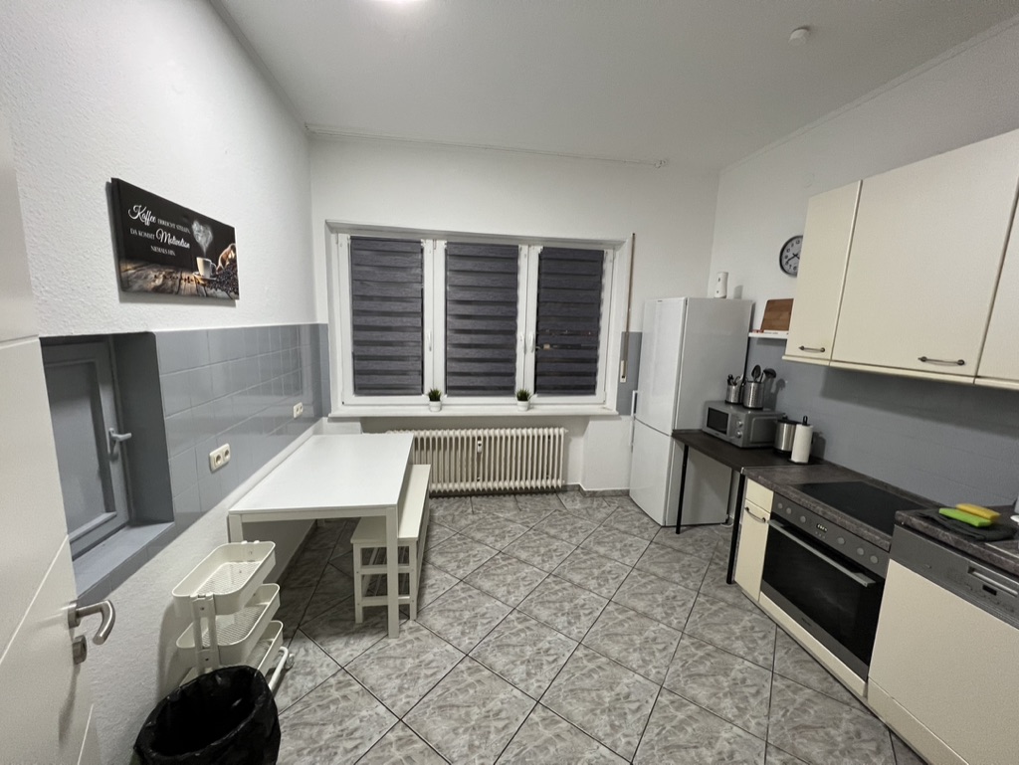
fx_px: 383
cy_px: 382
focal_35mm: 13
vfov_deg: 90.0
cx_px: 510
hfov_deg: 106.2
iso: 250
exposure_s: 1/70
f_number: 1.8
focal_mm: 1.57
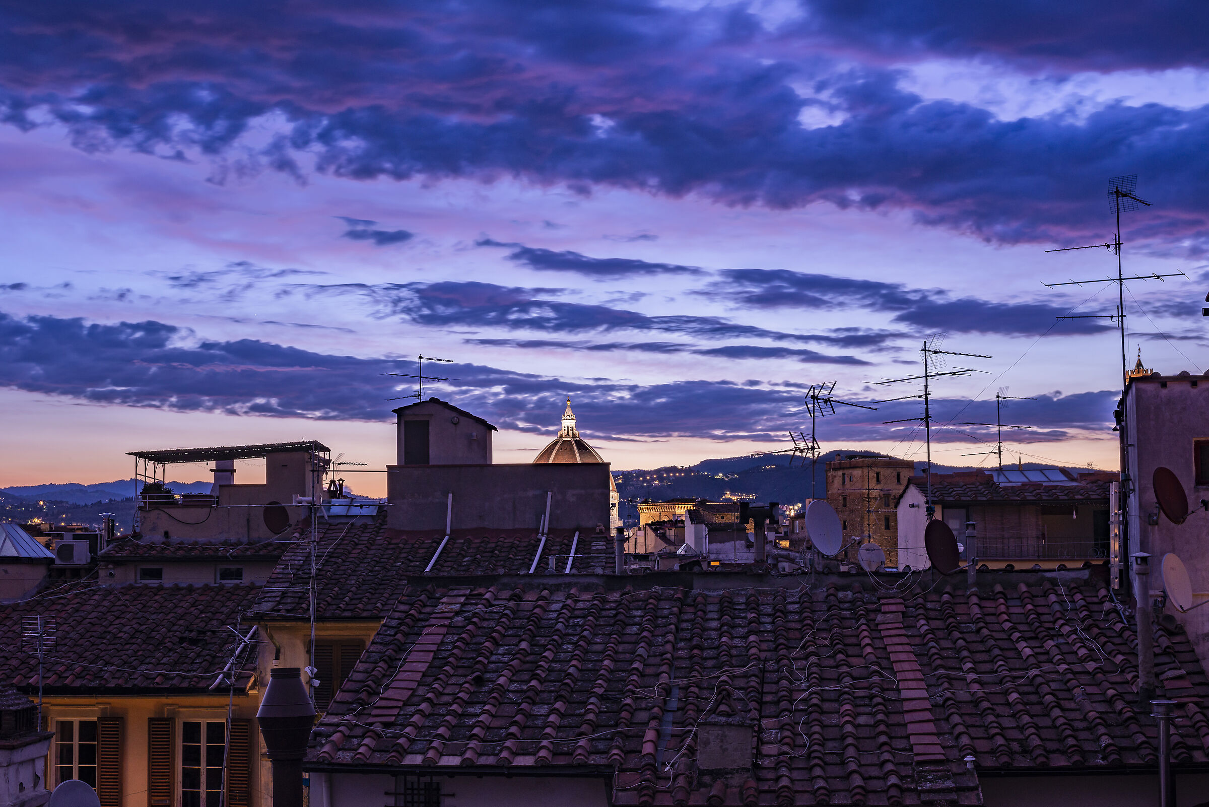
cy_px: 404
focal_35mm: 50
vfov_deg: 27.0
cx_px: 604
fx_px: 1680
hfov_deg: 39.6
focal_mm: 50
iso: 250
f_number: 9
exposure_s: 5
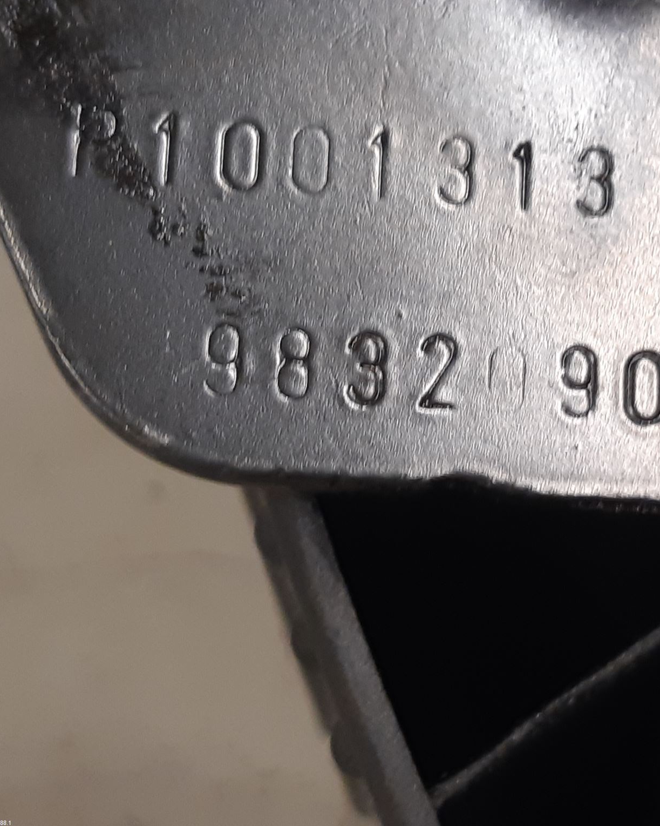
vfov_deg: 52.8
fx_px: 830
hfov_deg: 41.9
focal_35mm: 34
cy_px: 413
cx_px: 506
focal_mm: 3.93
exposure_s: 1/50
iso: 125
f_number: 1.7
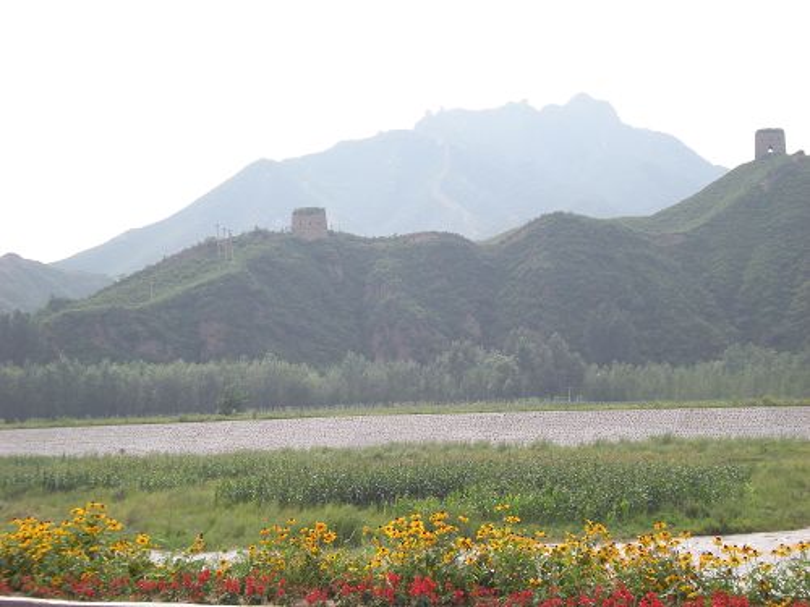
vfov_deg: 19.9
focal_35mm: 74
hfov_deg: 26.3
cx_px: 405
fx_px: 1732
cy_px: 304
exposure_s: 1/210
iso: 89
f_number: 6.5
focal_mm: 12.3
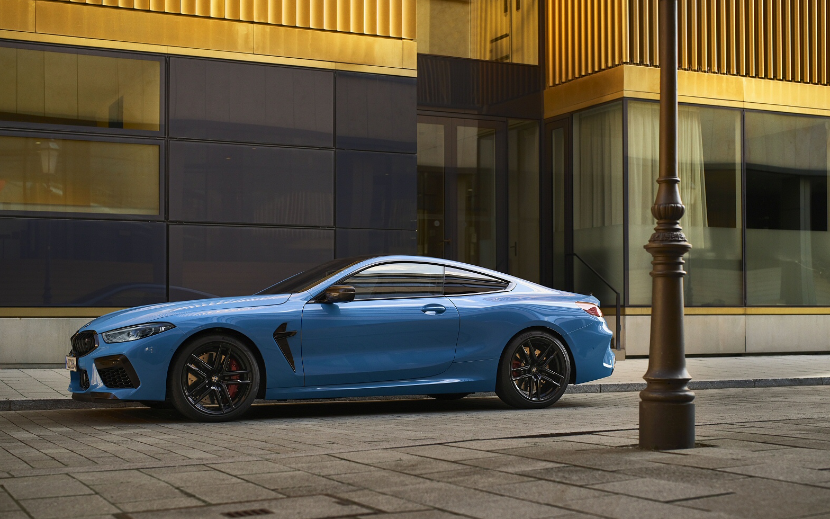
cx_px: 414
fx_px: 1176
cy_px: 271
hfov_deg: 38.9
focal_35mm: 52
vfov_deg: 24.9
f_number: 2.8
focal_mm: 50
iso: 160
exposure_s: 1/320
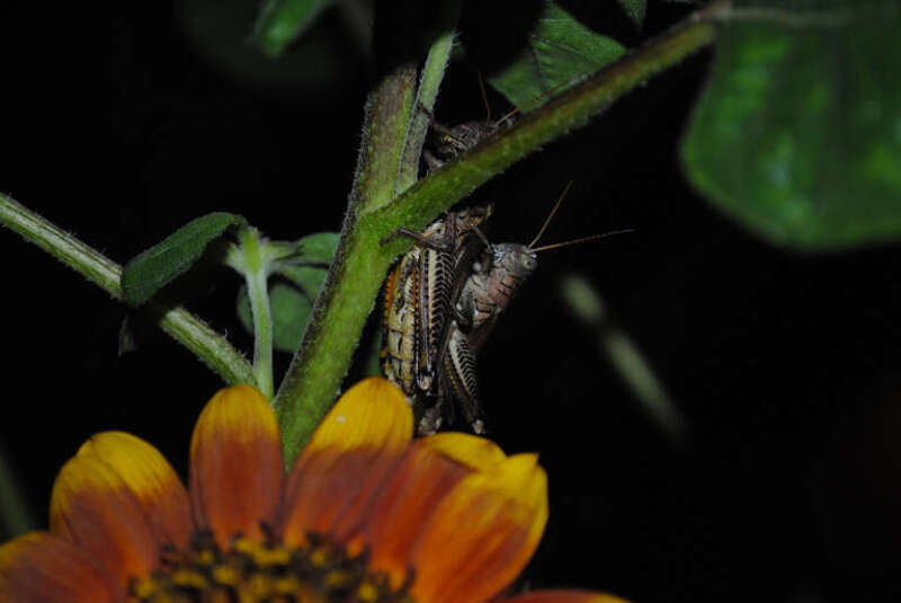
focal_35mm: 82
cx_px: 450
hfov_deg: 24.6
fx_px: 2067
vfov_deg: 16.6
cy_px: 302
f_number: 5.6
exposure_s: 1/60
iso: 200
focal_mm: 55
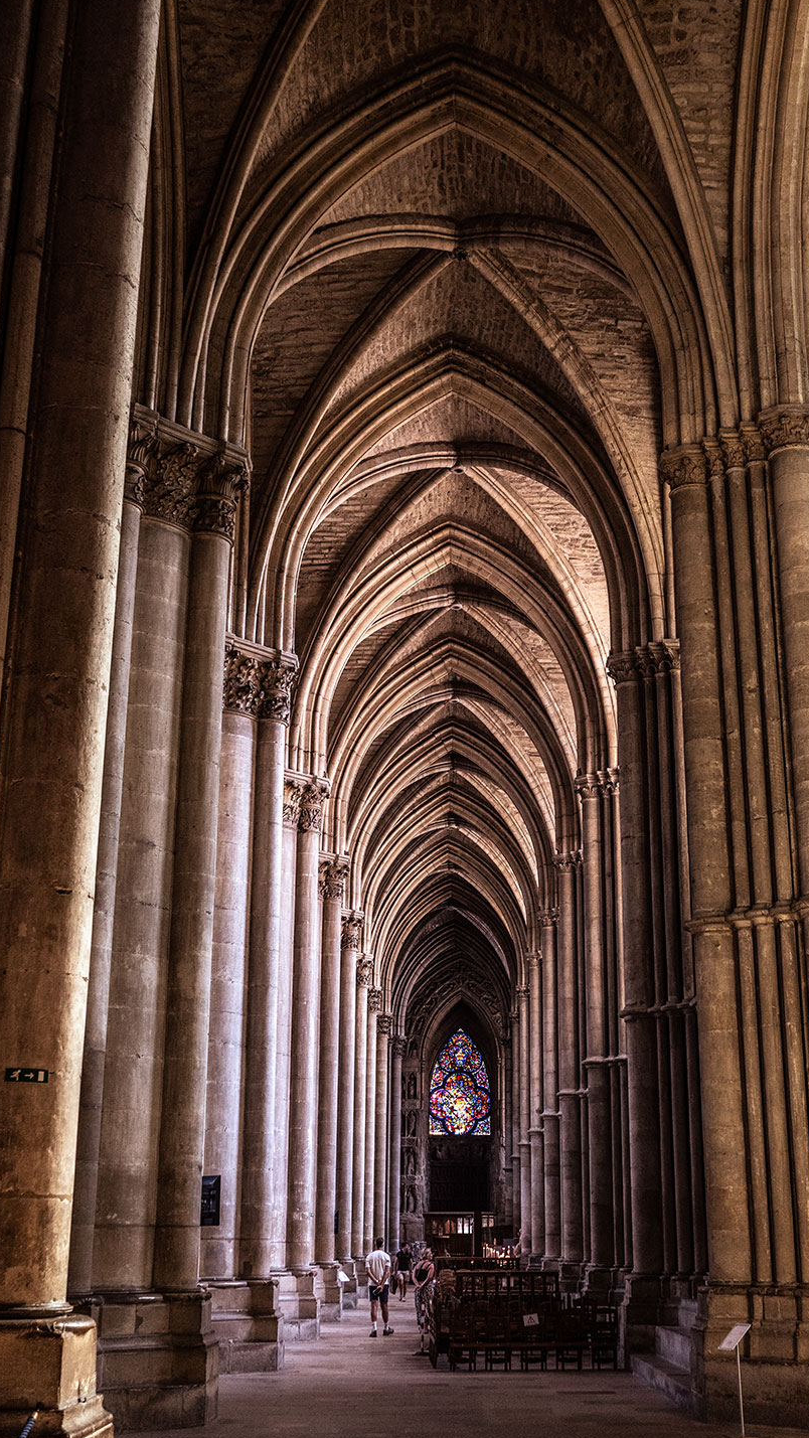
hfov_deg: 30.8
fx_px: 1467
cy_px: 717
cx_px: 462
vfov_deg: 52.2
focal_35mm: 38
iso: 1000
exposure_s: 1/80
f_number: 4
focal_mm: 24.3
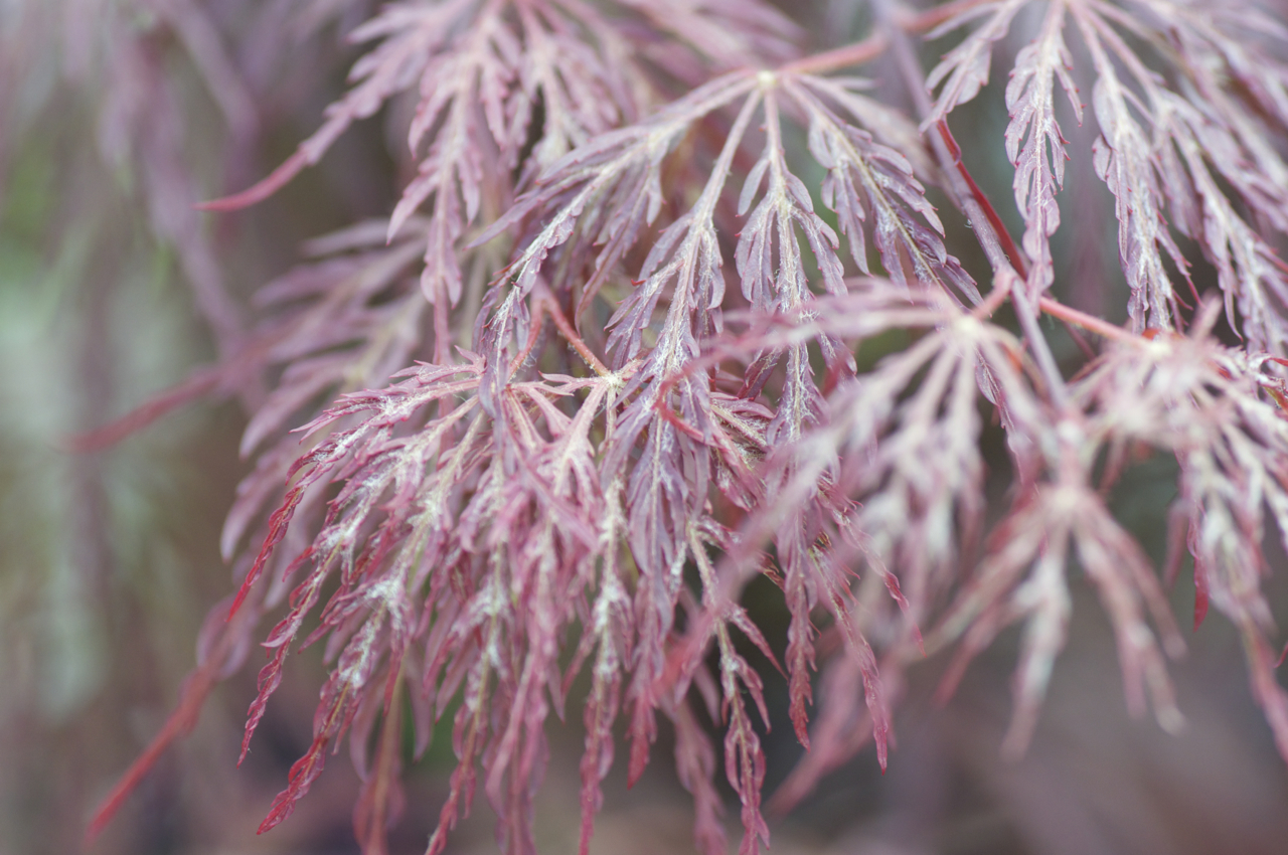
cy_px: 428
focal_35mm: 135
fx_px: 4824
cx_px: 644
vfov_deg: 10.1
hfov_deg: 15.2
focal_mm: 90
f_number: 5.6
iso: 400
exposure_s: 1/125
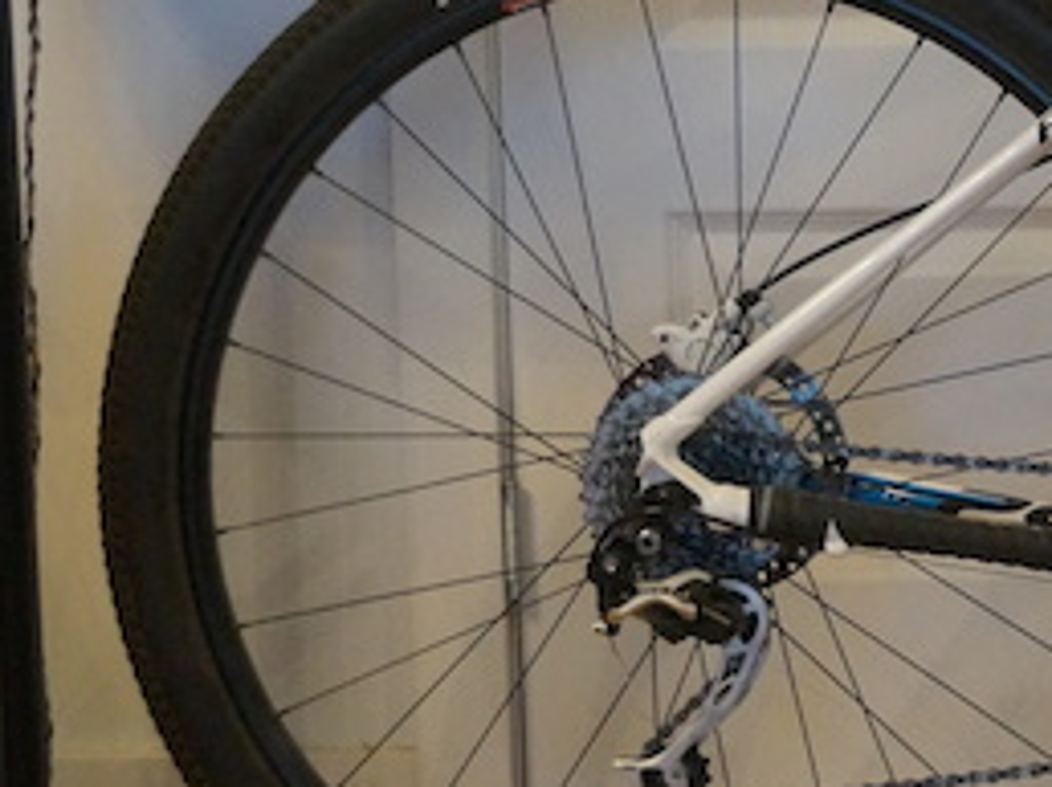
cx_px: 1582
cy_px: 126
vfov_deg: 9.4
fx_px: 4751
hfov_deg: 12.1
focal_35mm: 156
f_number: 5.6
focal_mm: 35
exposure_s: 1/80
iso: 3200
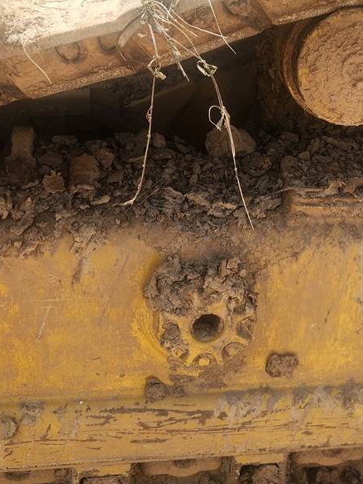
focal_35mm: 55
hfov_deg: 26.1
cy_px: 193
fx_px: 769
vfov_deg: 34.8
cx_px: 284
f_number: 1.8
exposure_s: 1/973
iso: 20
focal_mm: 5.4
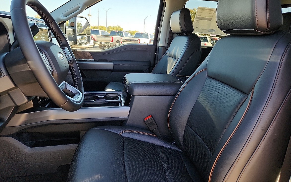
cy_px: 75
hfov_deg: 72.5
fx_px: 198
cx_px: 149
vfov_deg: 49.0
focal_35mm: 25
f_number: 1.8
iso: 57
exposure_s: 1/119
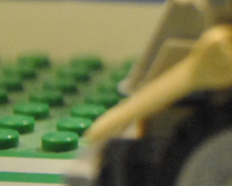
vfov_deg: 3.5
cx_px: 514
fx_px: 3040
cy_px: -74
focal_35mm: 443
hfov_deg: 4.3
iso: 1600
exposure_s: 1/25
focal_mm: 62
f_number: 5.3
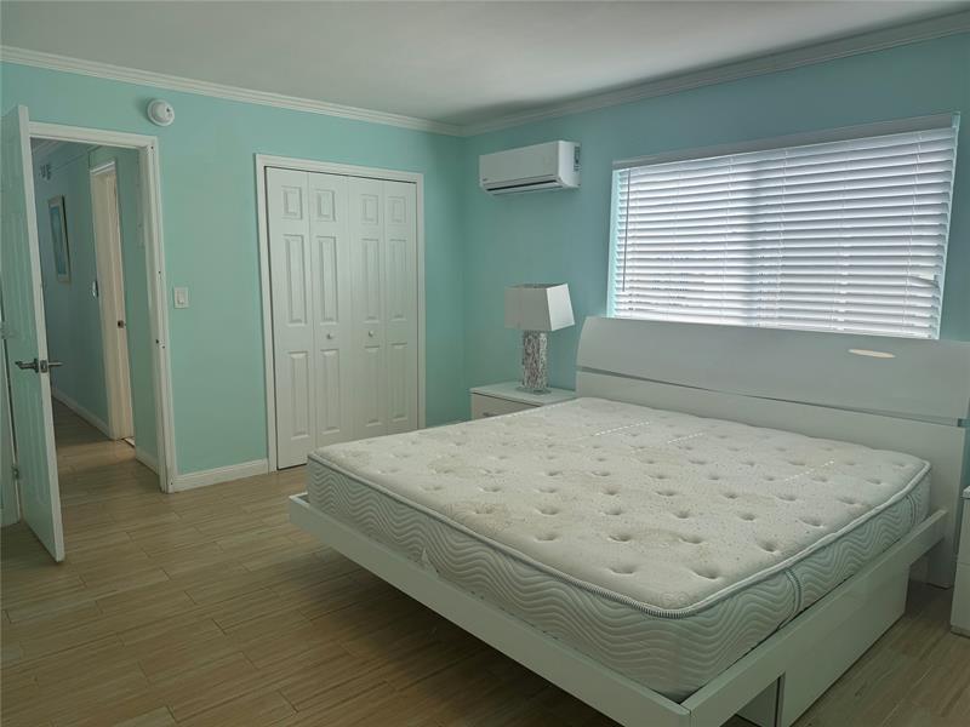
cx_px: 485
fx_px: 673
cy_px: 364
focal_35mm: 24
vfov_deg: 56.8
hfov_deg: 71.6
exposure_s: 1/782
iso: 80
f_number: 1.78
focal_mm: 6.76
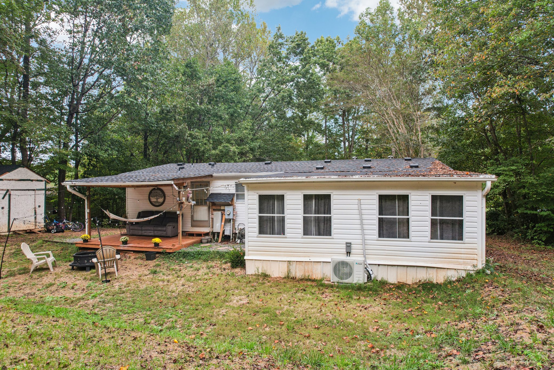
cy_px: 185
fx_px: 339
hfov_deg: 78.6
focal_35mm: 22
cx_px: 277
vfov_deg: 57.2
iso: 100
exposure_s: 1/350
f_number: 2.8
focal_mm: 8.4
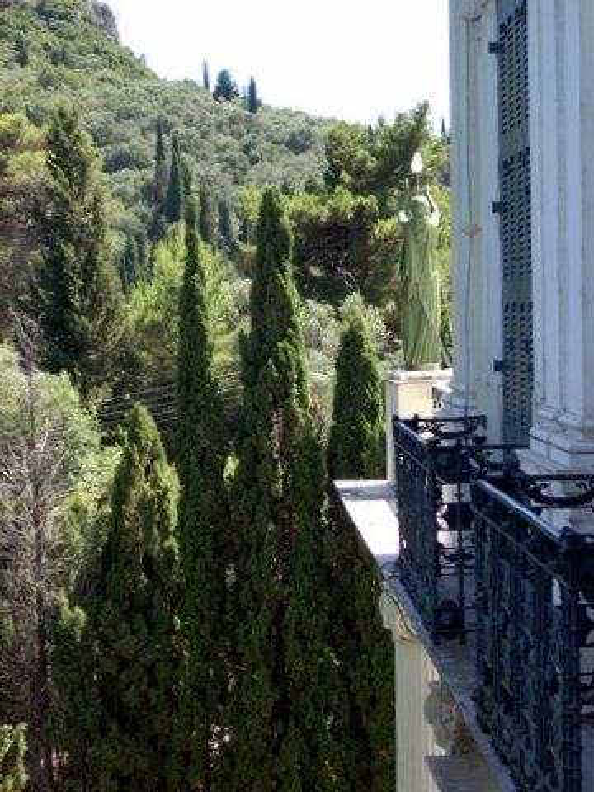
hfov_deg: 15.9
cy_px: 396
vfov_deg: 21.1
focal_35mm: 93
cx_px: 297
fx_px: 2128
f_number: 4.7
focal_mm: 15.3
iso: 64
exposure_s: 1/110
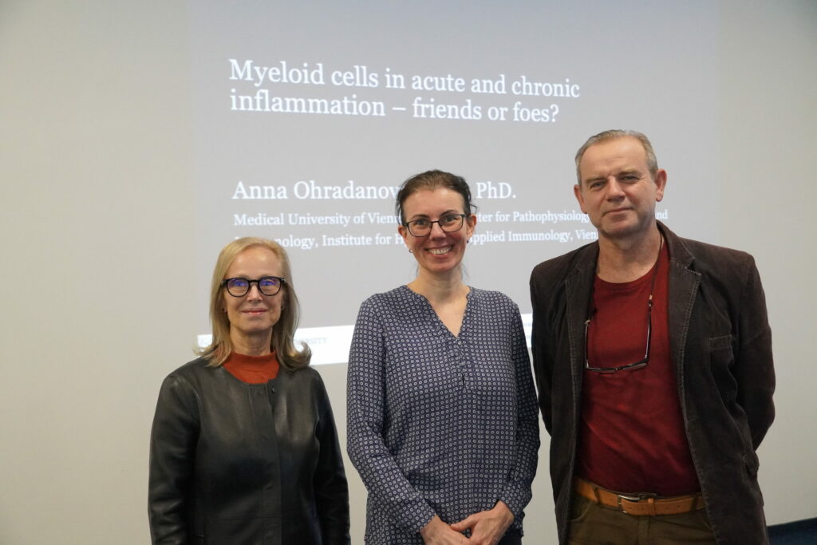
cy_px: 272
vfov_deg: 28.1
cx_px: 408
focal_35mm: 48
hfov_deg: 41.1
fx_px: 1089
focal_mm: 32
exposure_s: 1/80
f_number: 4.5
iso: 6400
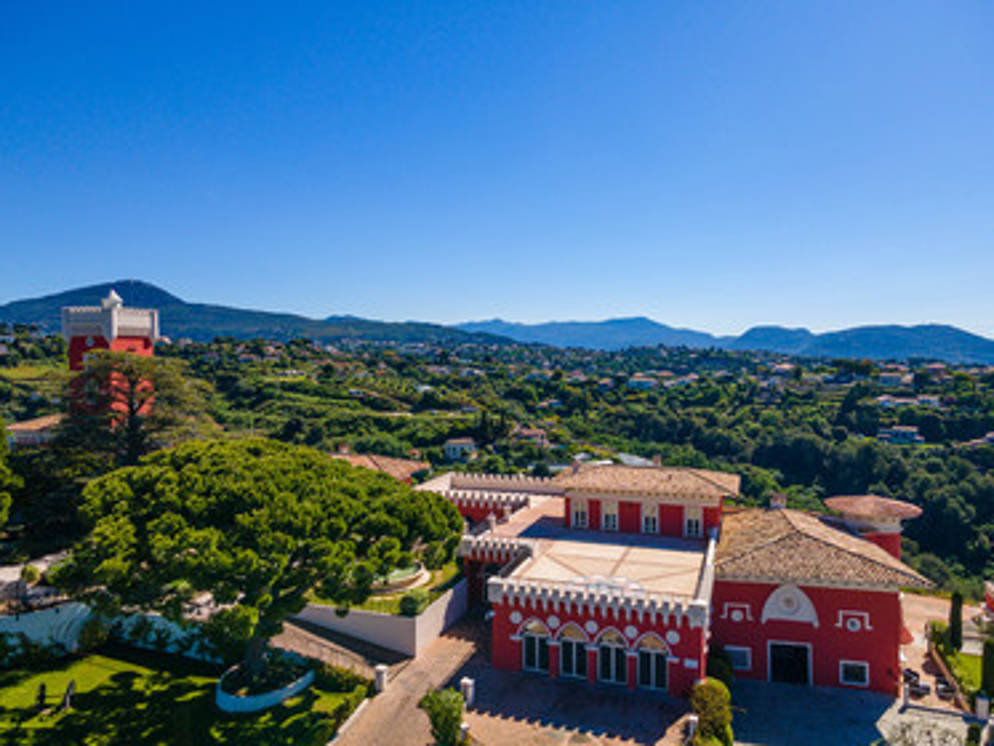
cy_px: 373
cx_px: 497
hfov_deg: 71.6
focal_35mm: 24
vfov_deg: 56.8
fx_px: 689
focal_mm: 4.5
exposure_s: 1/730
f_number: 2.8
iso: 100
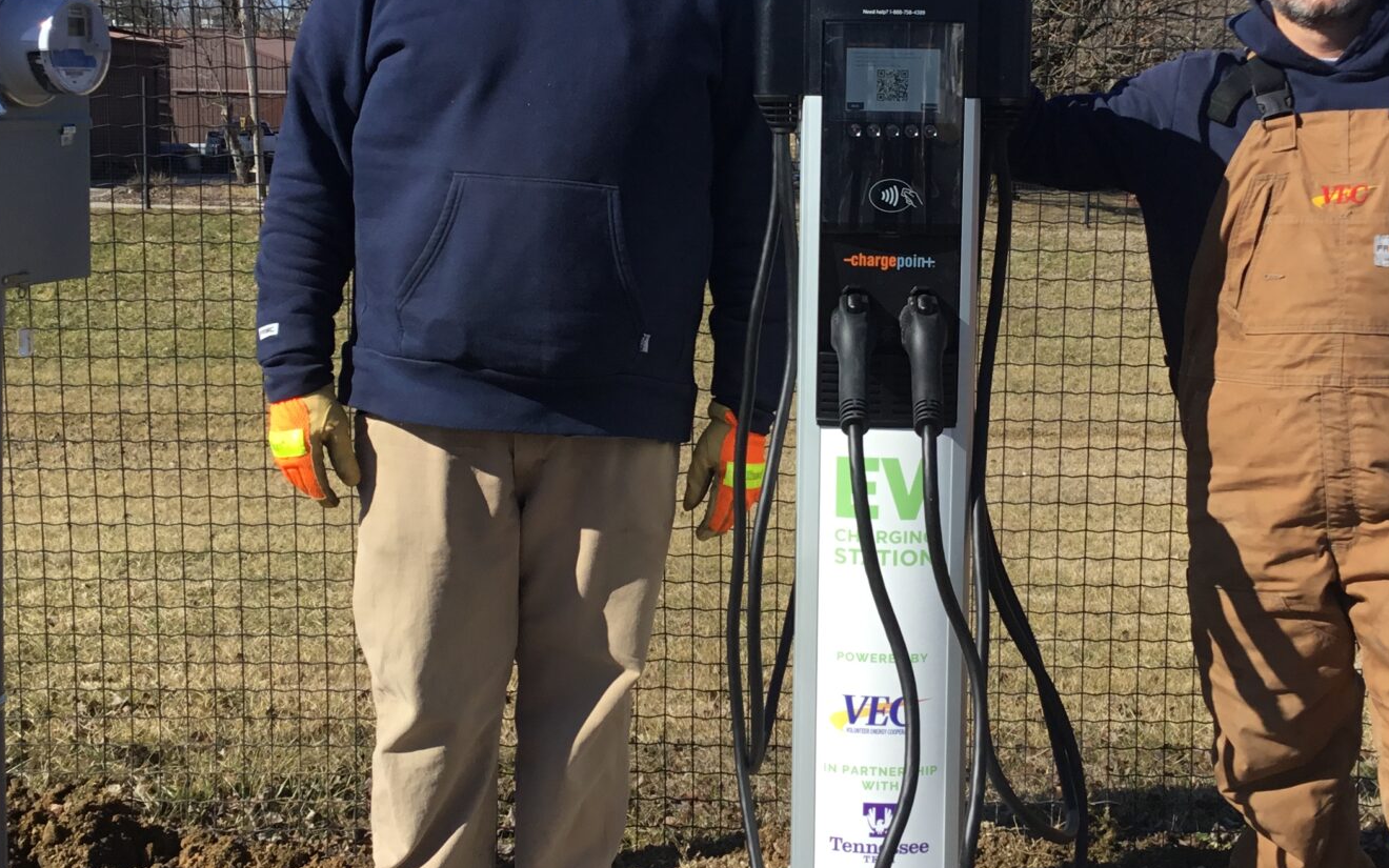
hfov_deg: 39.5
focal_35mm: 51
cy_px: 308
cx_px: 776
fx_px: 1931
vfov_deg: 25.2
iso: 25
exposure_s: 1/1018
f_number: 2.4
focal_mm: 3.3
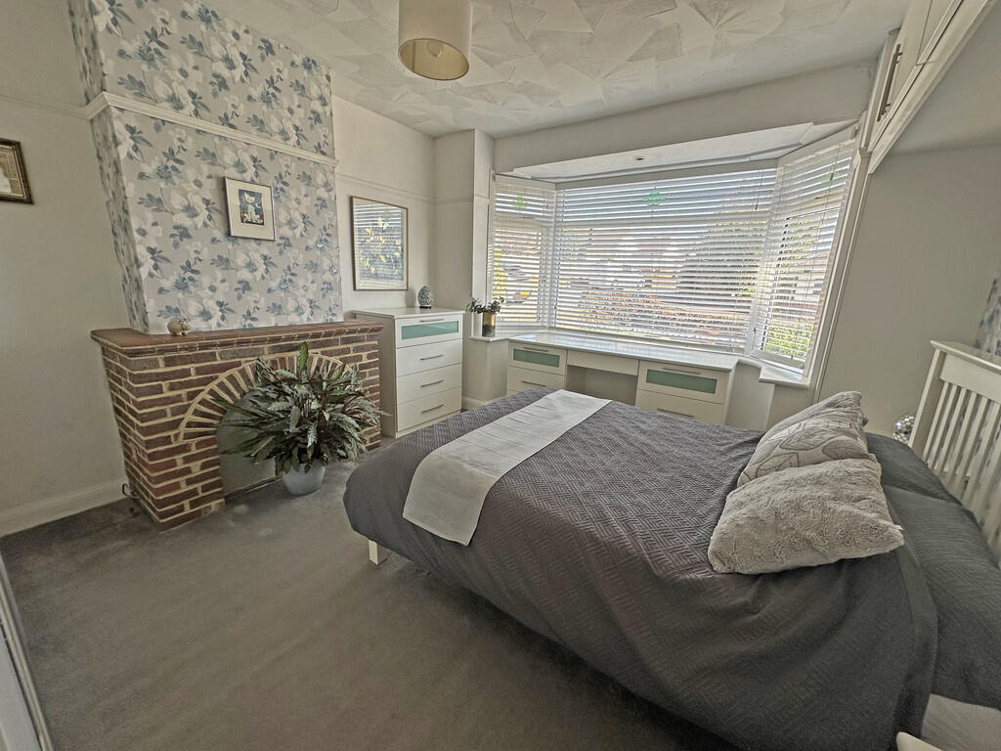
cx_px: 500
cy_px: 376
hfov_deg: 102.1
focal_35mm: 14
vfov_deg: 85.7
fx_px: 405
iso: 40
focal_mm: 2.22
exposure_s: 1/105
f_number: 2.2
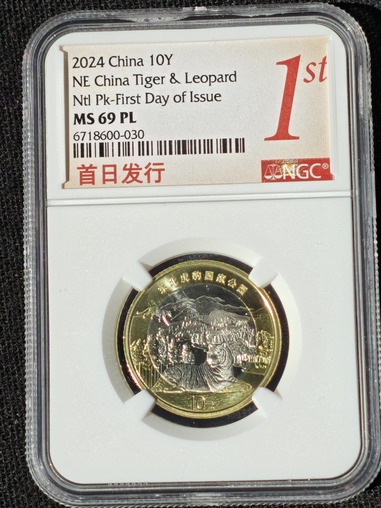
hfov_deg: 14.1
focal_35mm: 105
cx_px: 190
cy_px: 254
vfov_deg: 18.7
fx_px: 1541
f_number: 1.5
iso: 50
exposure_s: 1/3606
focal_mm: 4.94
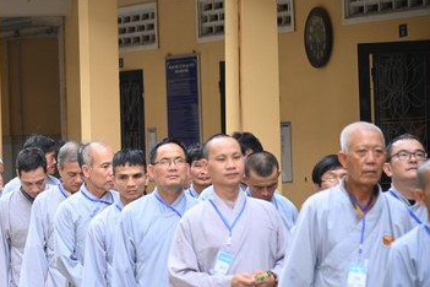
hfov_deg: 9.2
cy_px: 172
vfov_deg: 6.2
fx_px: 2651
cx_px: 43
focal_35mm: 222
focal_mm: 120
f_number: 4
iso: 1600
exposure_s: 1/400
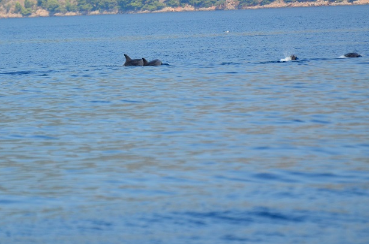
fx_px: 7475
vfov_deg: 1.9
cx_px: 99
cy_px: 54
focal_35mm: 731
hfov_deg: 2.8
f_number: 5.6
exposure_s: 1/1600
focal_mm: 300
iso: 400
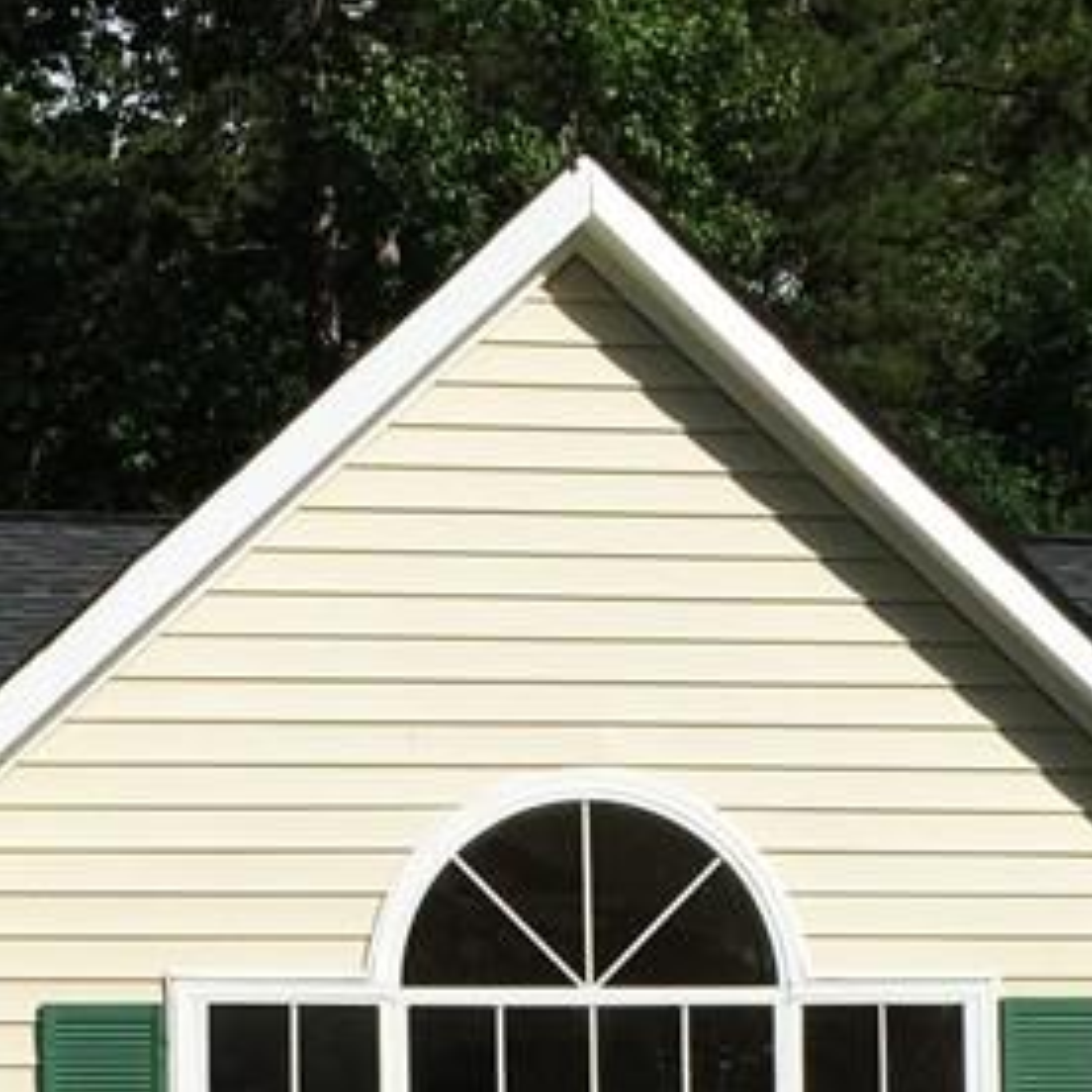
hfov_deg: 18.3
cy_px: 1294
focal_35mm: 95
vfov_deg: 17.5
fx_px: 3391
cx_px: 435
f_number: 2.2
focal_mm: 4.15
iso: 32
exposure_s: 1/3968
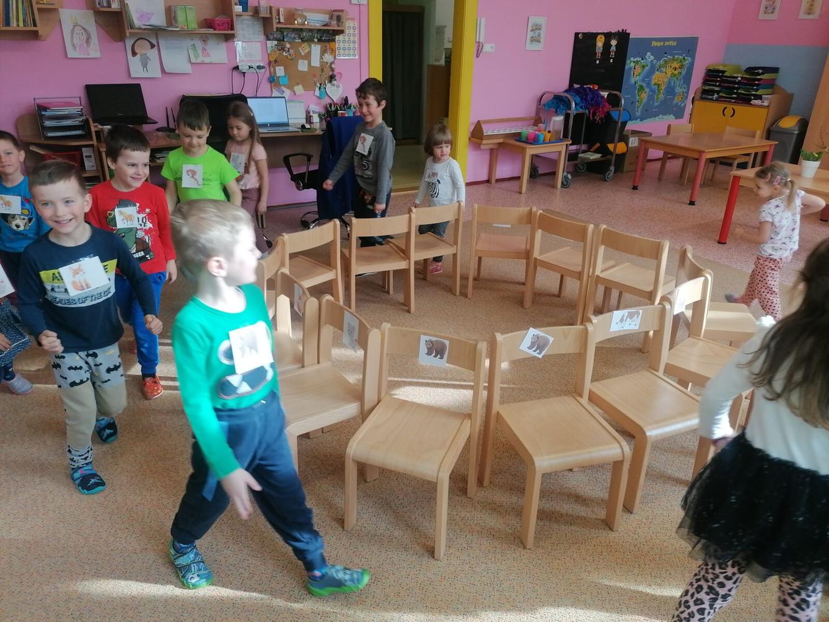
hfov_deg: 65.3
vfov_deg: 51.4
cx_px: 414
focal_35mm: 27
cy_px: 311
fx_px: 647
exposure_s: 1/100
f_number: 1.8
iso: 80
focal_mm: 4.75
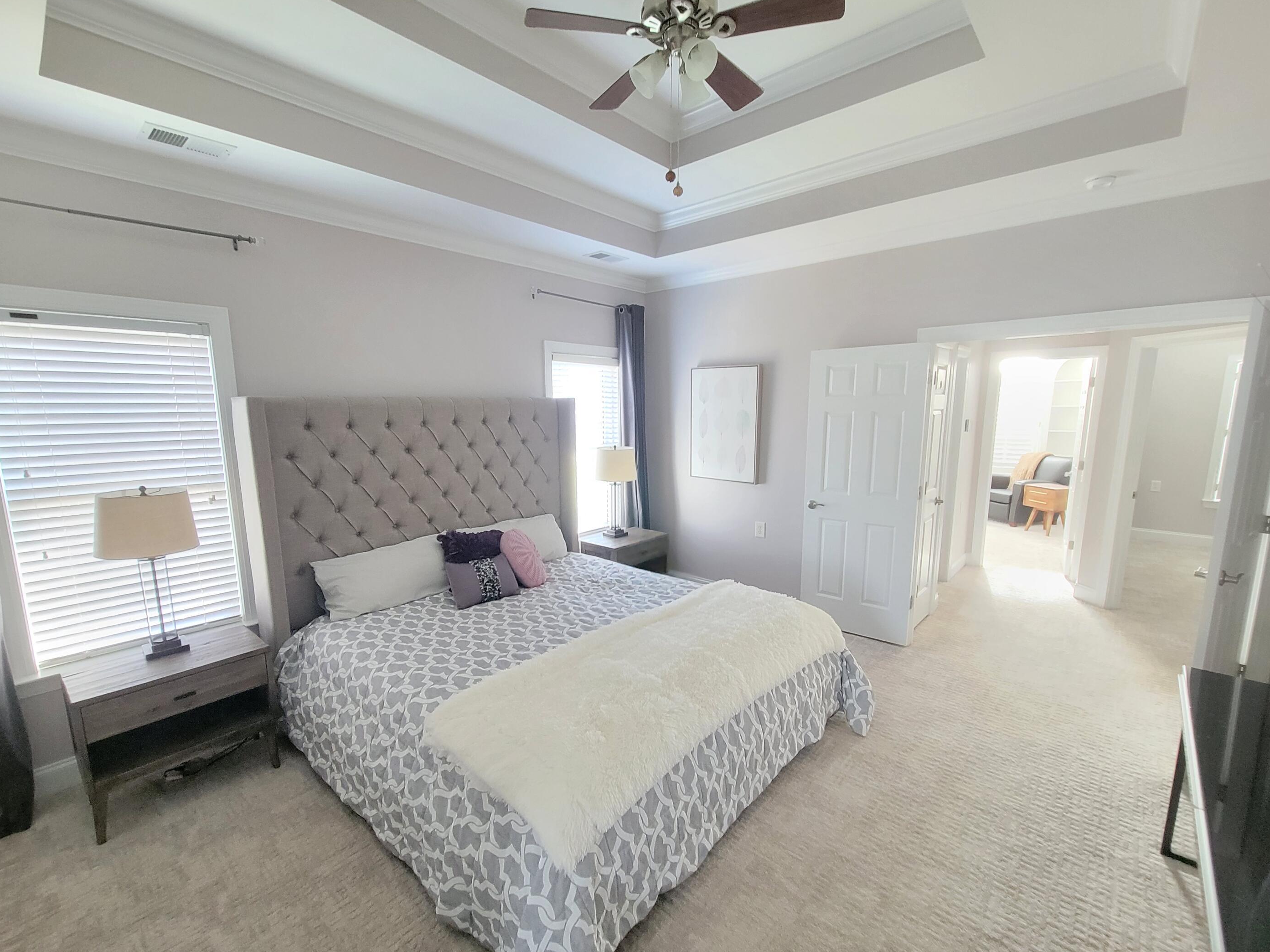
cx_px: 616
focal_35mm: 14
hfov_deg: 102.0
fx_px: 514
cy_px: 500
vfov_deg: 85.6
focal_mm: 2.2
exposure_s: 1/24
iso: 1000
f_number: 2.2
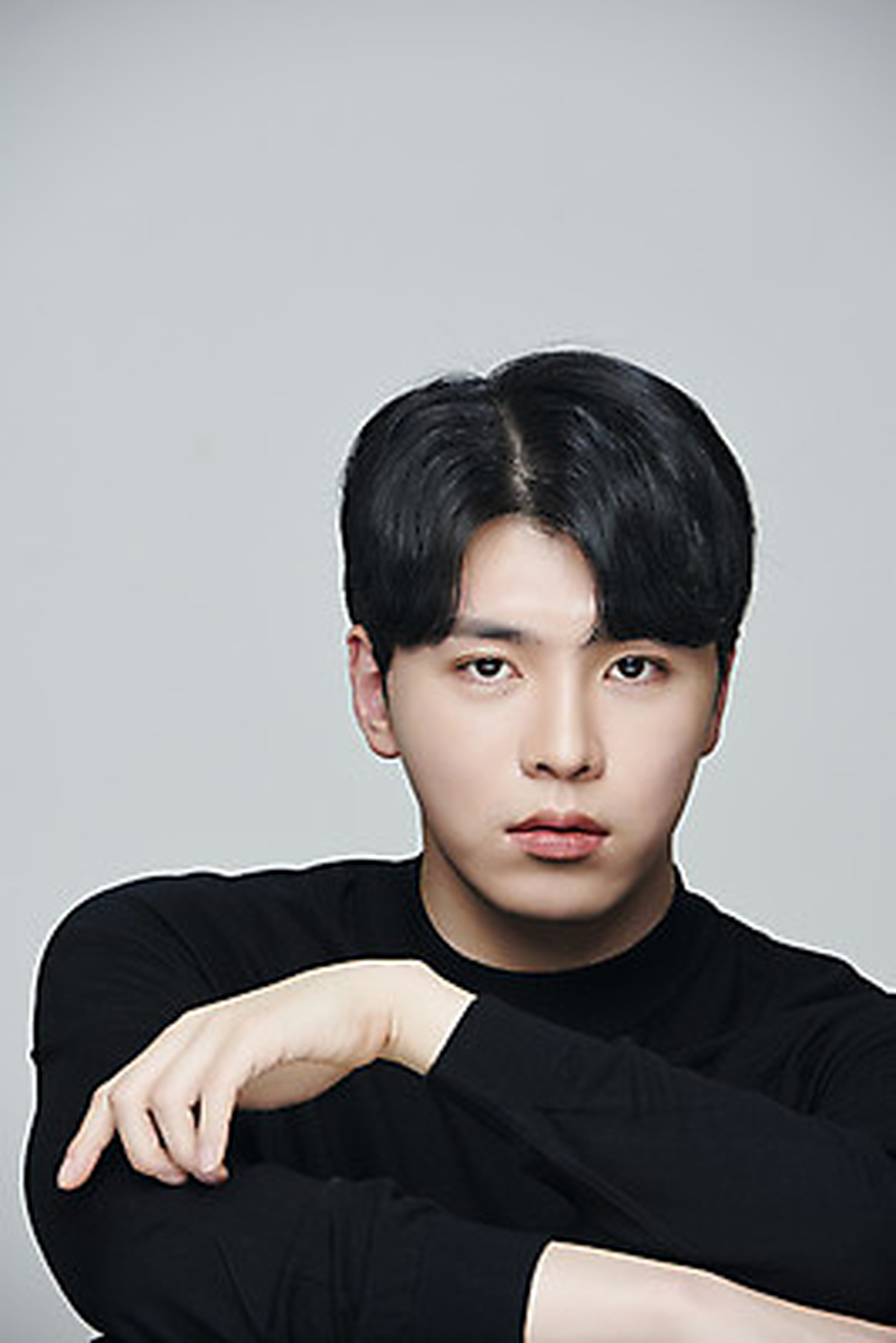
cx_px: 448
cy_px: 672
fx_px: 7087
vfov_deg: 10.8
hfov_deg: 7.2
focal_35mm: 190
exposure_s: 1/125
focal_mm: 190
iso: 64
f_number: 7.1
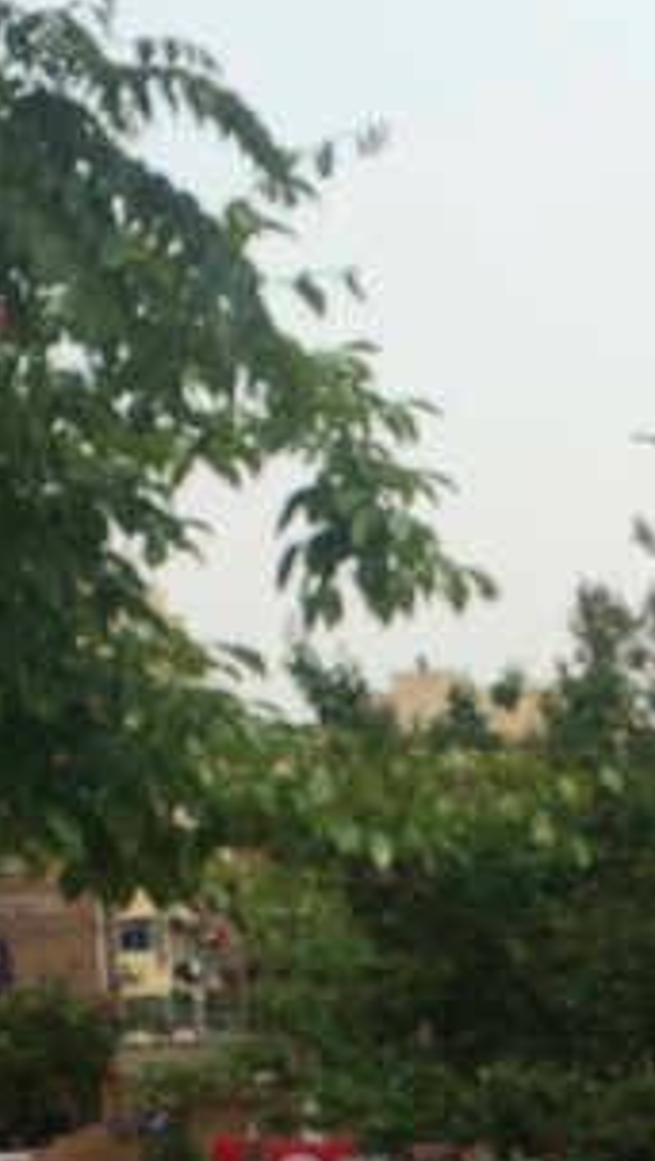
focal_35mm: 111
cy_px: 1326
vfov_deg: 18.4
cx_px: 781
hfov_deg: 10.8
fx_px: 3419
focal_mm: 4.15
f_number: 2.2
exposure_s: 1/2283
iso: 32
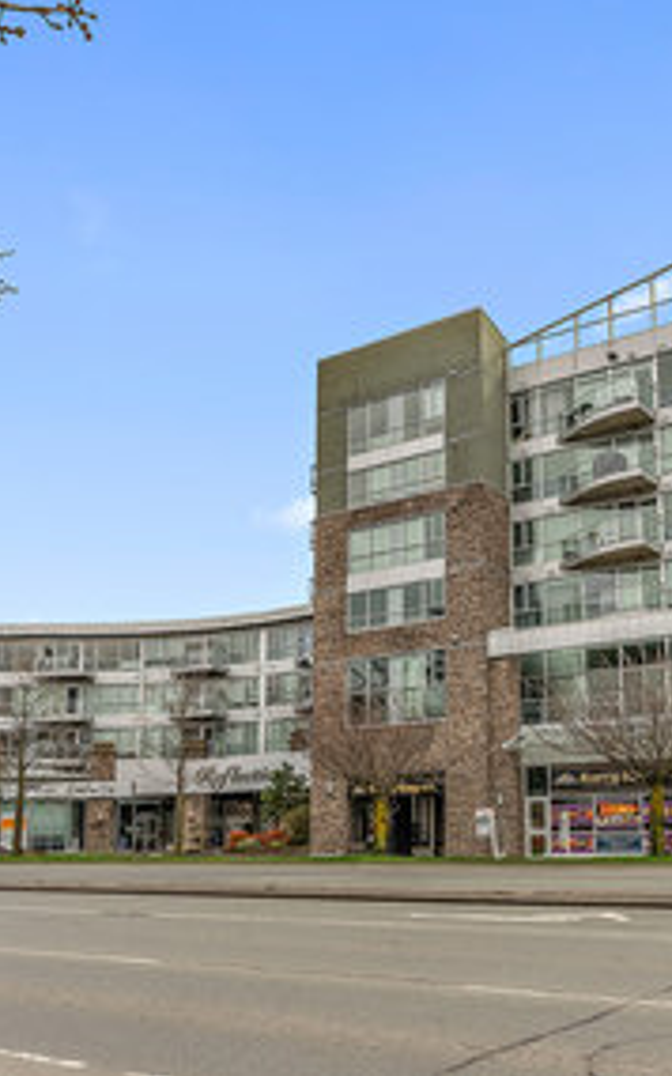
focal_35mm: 28
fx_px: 821
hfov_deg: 44.2
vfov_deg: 66.5
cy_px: 532
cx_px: 417
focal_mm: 18
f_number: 9
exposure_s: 1/1000
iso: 640
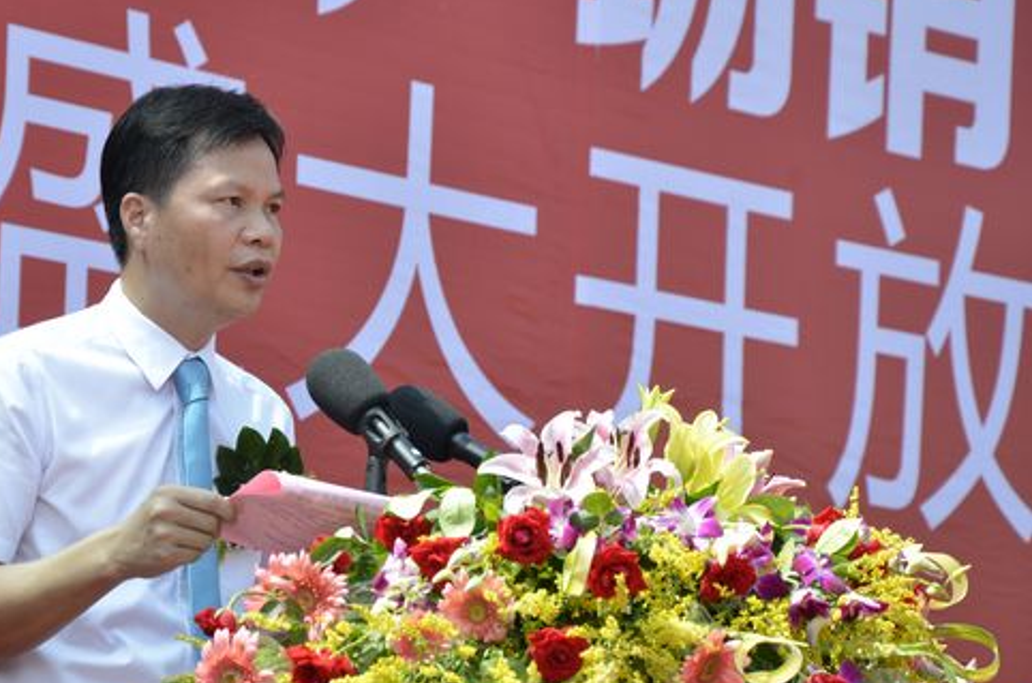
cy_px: 346
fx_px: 5234
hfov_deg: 11.3
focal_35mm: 183
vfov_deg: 7.5
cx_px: 392
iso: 400
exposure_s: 1/400
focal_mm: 98
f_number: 8
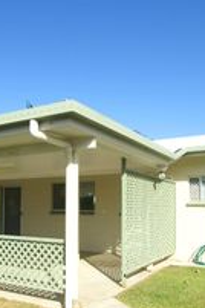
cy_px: 188
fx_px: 299
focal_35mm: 35
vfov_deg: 54.0
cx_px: 70
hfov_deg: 37.5
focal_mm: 10
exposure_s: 1/100
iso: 100
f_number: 10
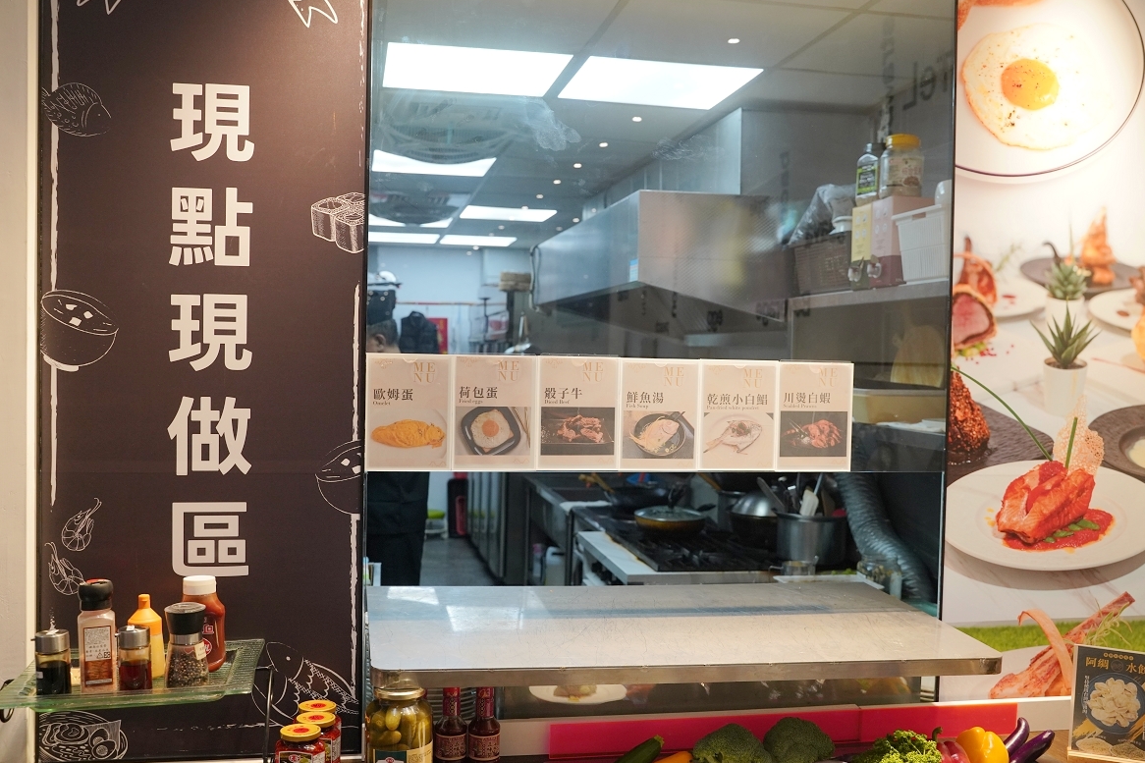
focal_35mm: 35
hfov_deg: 54.4
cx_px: 581
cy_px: 386
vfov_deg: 37.8
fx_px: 1113
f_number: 4
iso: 1600
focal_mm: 34
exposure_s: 1/160
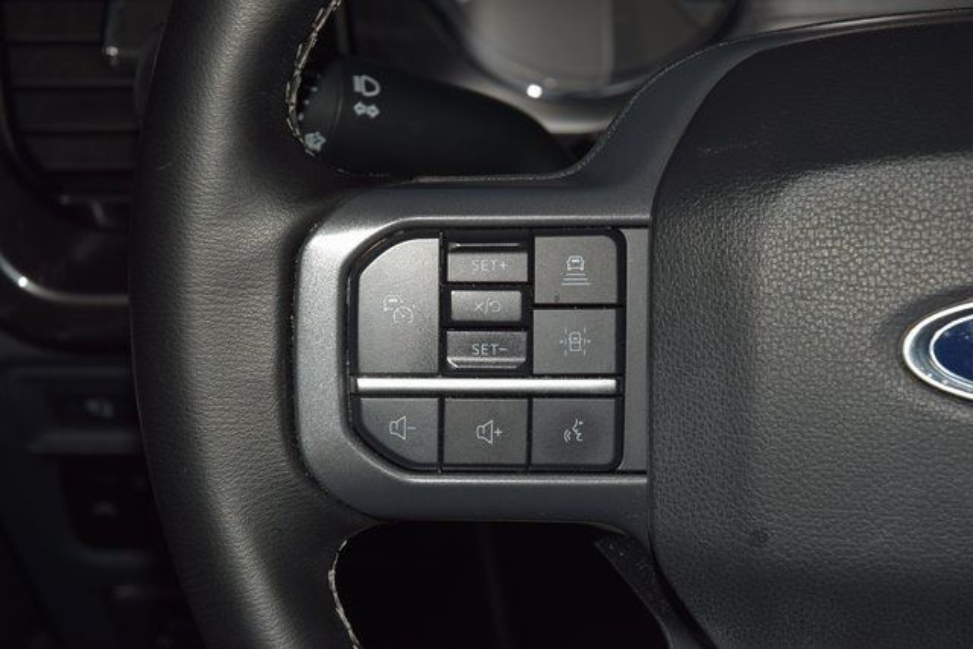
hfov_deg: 19.5
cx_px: 486
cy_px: 324
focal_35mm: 105
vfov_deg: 13.0
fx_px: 2838
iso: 100
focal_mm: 70
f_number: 8
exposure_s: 1/125
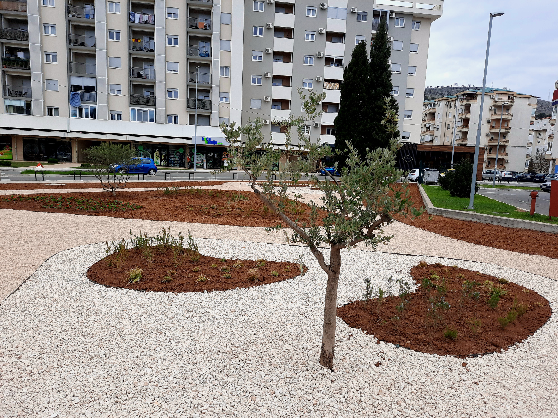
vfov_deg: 54.9
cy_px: 209
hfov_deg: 69.4
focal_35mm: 25
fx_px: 403
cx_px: 279
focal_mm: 4.6
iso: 32
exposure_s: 1/400
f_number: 2
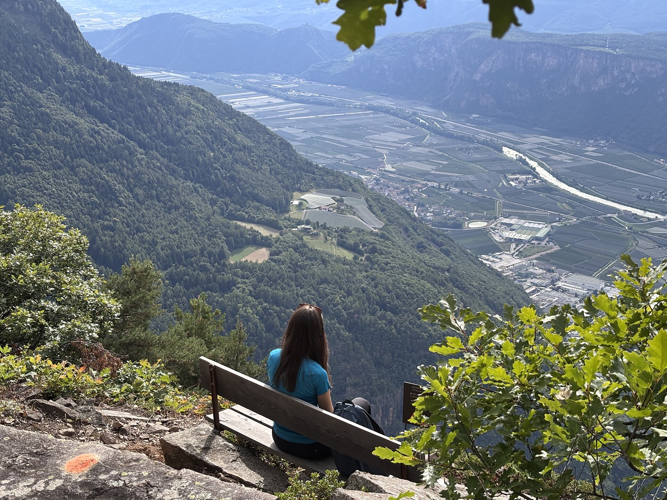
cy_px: 250
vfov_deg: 28.0
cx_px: 334
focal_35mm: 52
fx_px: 1002
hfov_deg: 36.8
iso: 32
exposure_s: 1/831
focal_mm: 5.96
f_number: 1.6
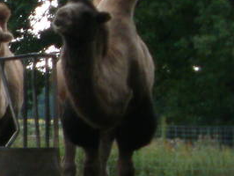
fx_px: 3295
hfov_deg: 3.9
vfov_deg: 3.1
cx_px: -456
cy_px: 233
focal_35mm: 487
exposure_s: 1/160
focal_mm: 14.2
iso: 100
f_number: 4.8
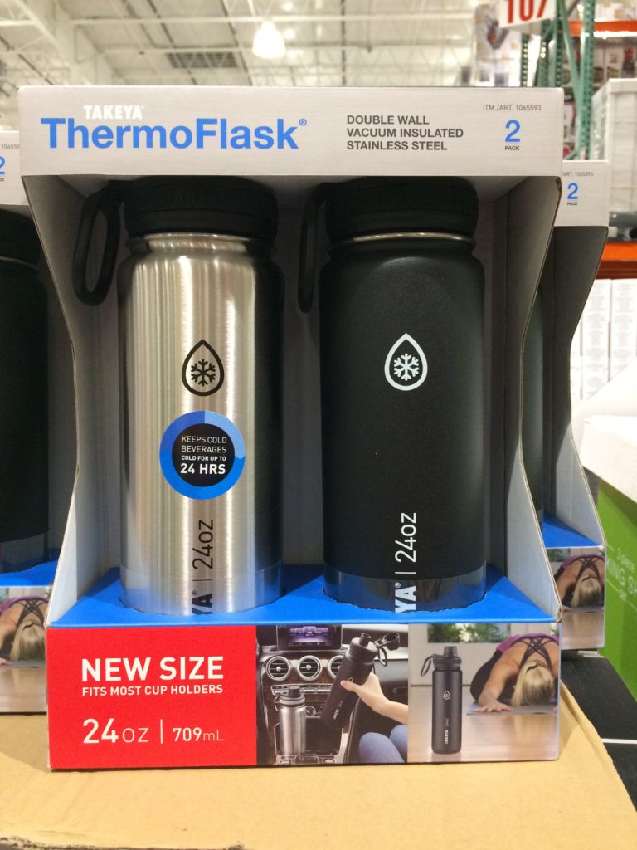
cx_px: 318
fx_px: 712
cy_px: 425
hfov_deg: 48.2
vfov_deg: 61.7
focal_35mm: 29
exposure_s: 1/30
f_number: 2.2
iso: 200
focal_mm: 4.15
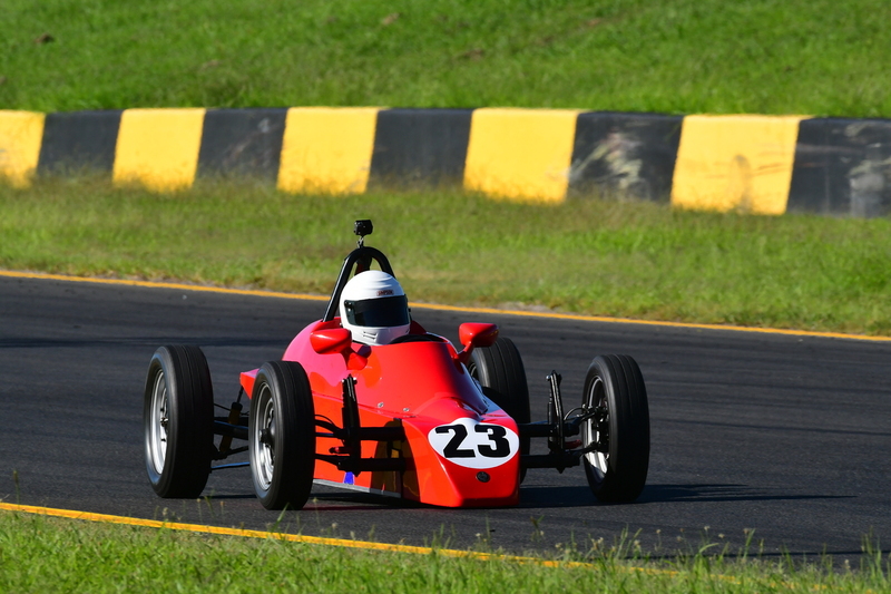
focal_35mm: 720
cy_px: 297
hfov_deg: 2.9
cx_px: 446
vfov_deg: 1.9
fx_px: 17815
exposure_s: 1/640
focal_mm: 480
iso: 500
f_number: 13
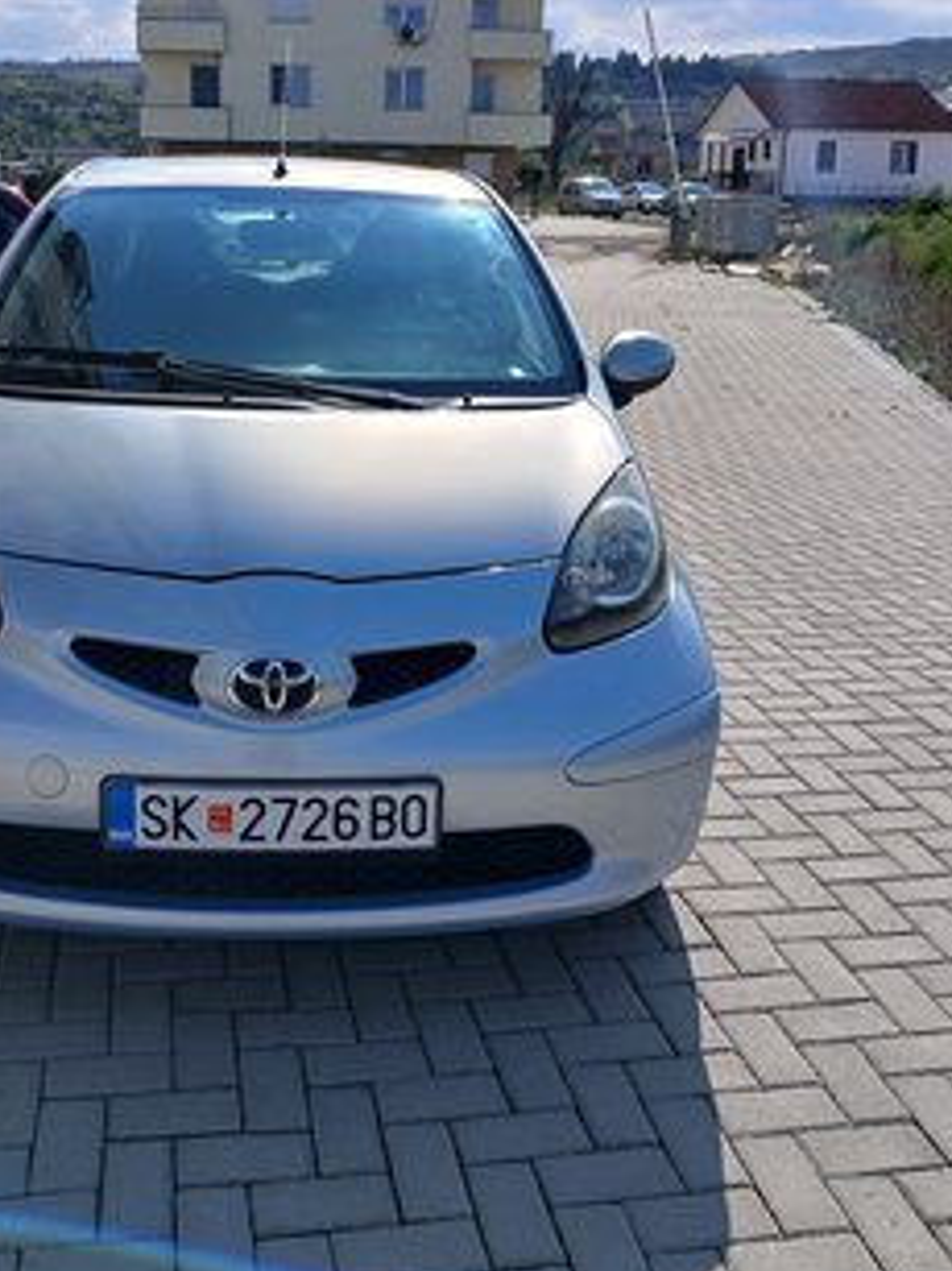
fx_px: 1321
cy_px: 478
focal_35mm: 36
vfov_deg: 50.9
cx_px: 354
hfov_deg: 39.4
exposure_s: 1/1203
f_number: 1.8
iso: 20
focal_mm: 3.98
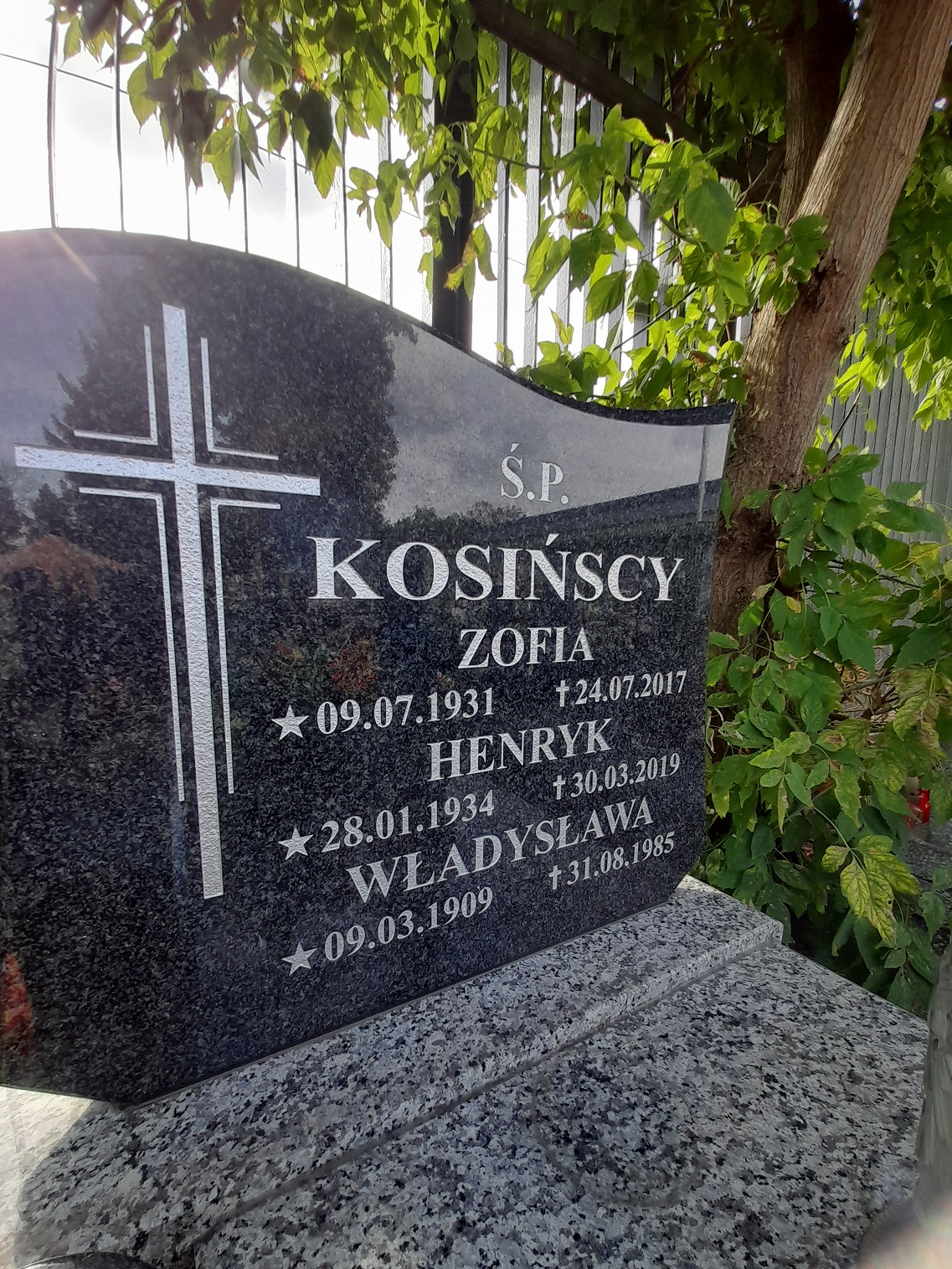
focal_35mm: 14
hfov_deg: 85.7
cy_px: 679
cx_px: 471
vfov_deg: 101.9
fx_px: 513
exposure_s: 1/133
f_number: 2.2
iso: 40
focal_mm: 1.42
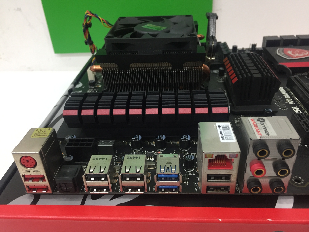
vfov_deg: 48.2
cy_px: 116
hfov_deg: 61.7
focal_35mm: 29
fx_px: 259
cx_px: 154
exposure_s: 1/33
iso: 125
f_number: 2.2
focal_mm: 4.15
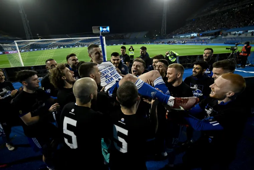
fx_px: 127
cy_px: 85
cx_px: 127
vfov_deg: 67.4
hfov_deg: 90.0
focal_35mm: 18
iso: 4000
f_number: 4
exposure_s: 1/800
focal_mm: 18
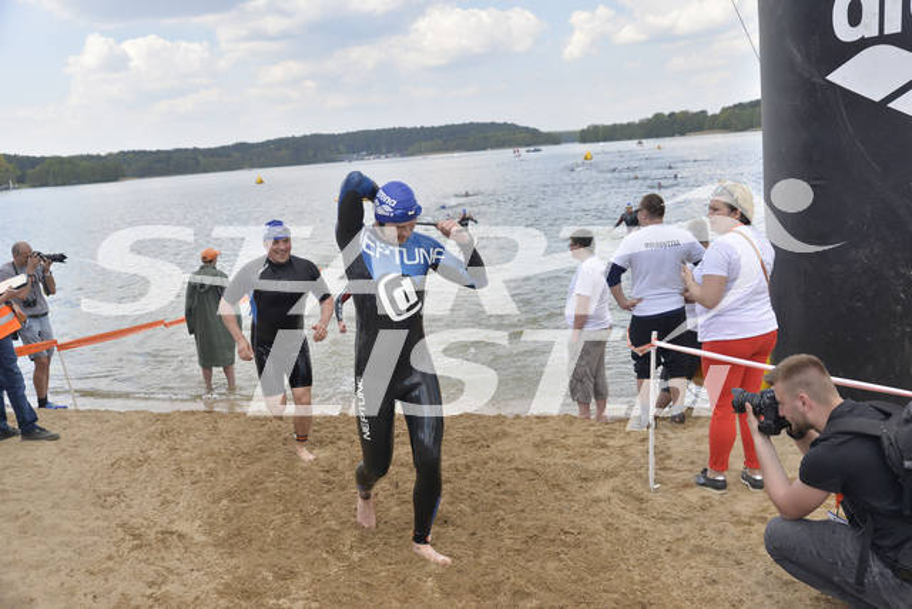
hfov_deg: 54.4
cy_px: 304
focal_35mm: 35
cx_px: 456
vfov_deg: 37.9
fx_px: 887
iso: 400
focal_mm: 35
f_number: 5.6
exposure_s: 1/1600
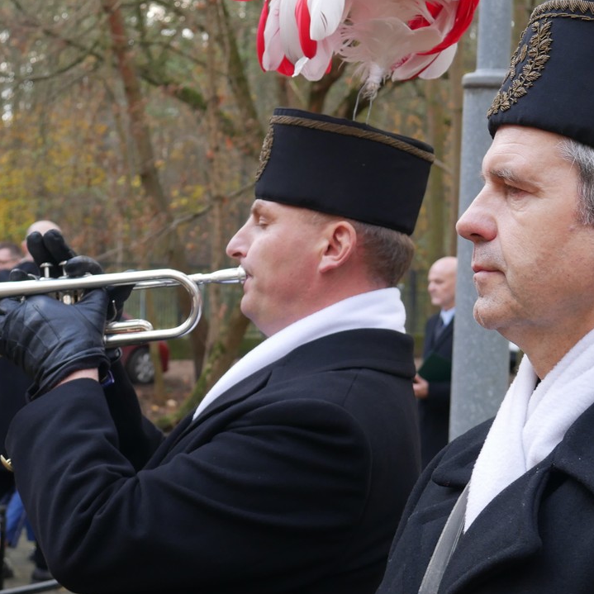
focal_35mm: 92
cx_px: 298
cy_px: 297
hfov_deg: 18.9
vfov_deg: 18.9
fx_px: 1786
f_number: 5.3
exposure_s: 1/60
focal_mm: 26
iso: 320
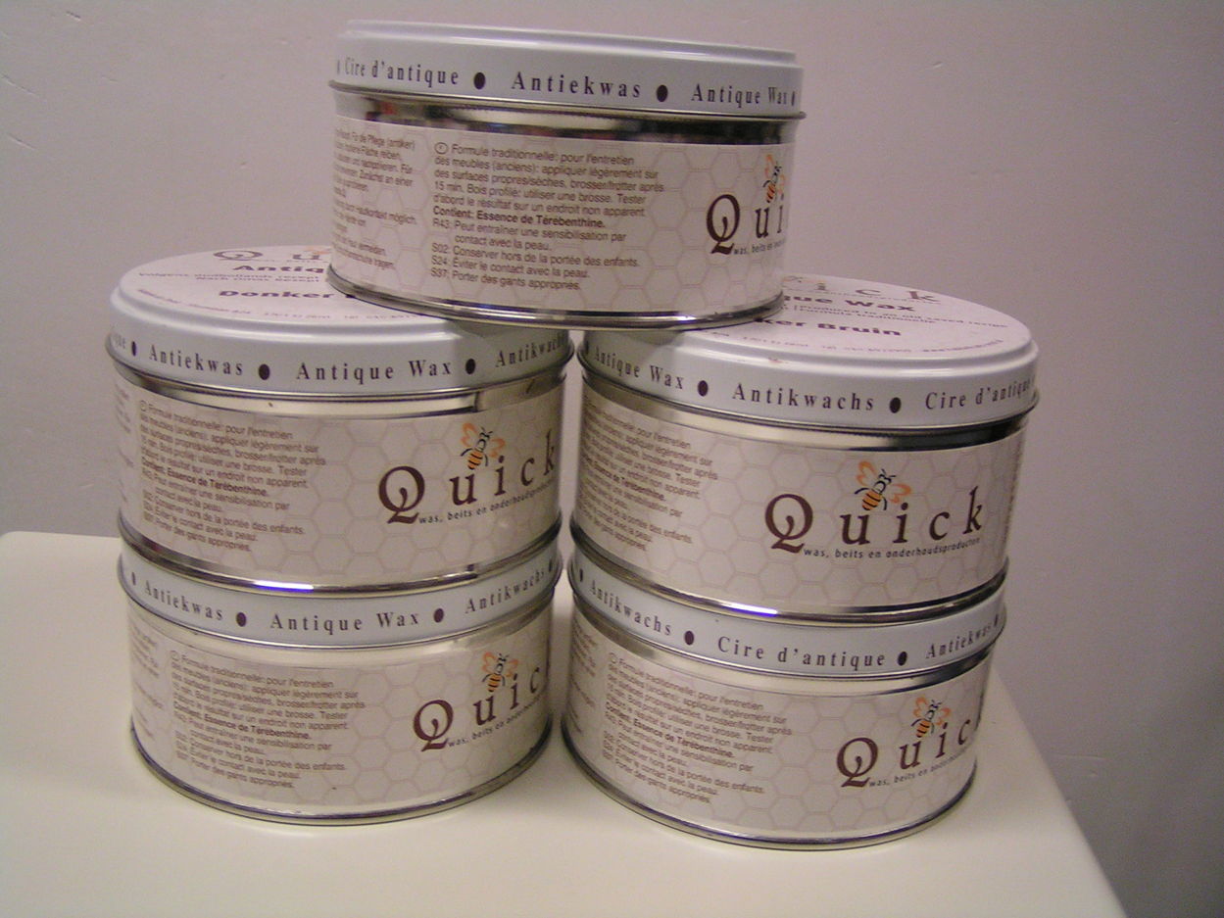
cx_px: 612
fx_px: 1344
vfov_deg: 37.7
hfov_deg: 49.0
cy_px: 459
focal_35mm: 38
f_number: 2.8
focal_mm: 5.8
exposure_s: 1/40
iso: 125
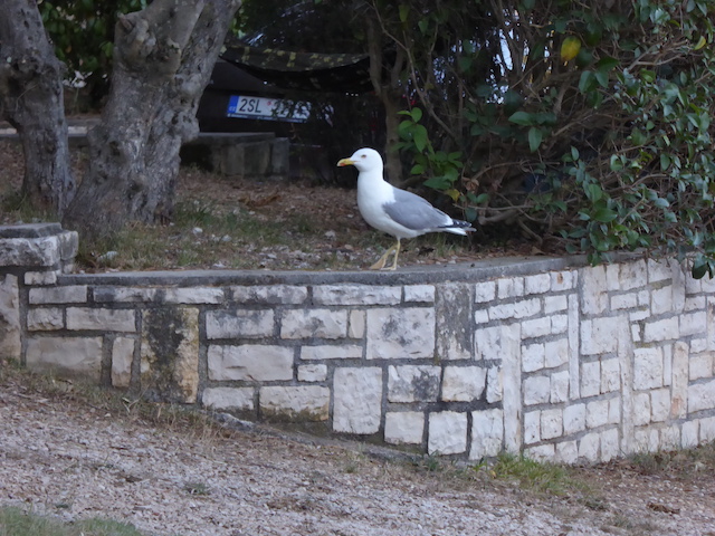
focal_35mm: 313
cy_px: 268
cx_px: 358
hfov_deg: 6.3
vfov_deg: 4.7
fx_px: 6465
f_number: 5.7
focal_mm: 50.5
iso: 400
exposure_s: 1/60
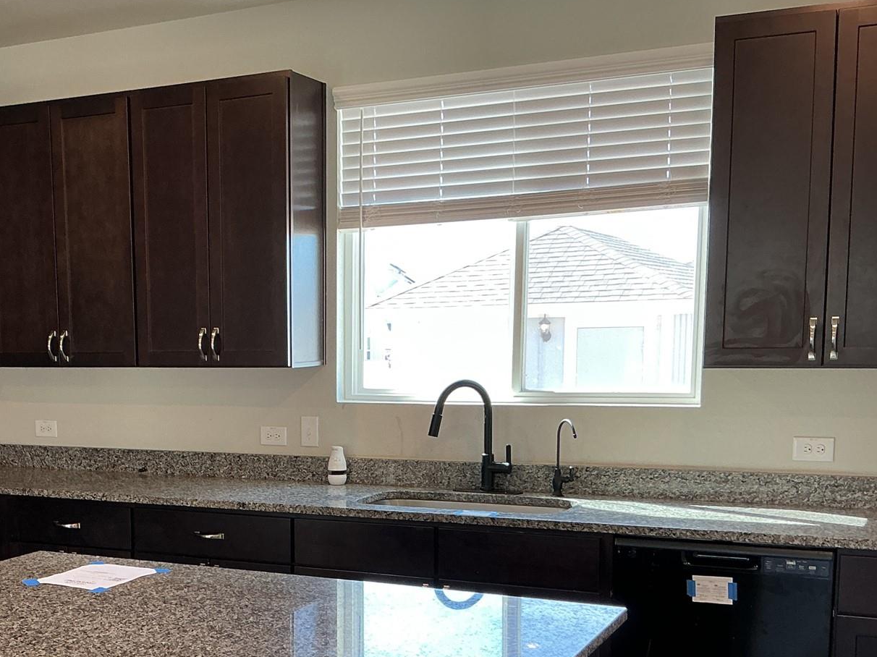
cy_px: 500
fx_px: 1241
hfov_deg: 38.0
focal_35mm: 49
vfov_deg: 29.2
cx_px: 231
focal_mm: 3
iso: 40
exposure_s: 1/60
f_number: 1.8
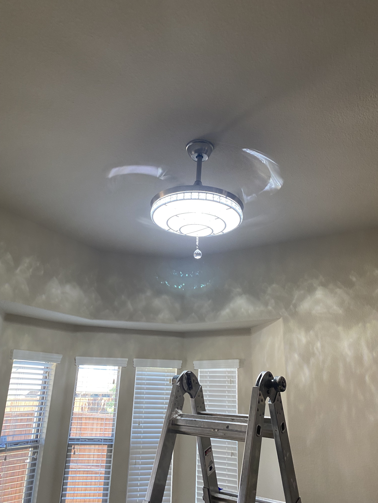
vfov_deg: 67.3
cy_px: 252
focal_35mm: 26
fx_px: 379
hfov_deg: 53.1
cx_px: 189
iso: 100
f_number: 1.8
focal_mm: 4.25
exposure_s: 1/60
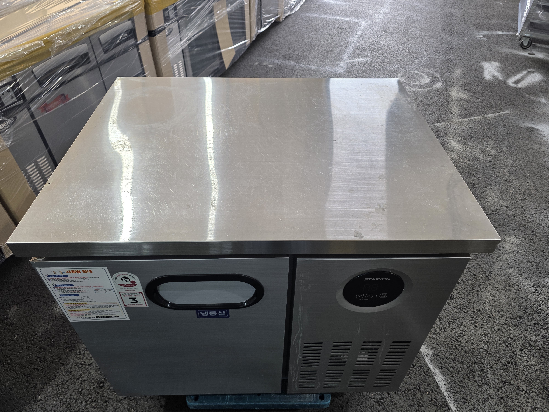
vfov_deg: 58.9
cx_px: 274
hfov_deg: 73.9
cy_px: 206
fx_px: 365
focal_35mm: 23
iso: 100
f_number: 1.7
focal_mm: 6.3
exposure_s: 1/120
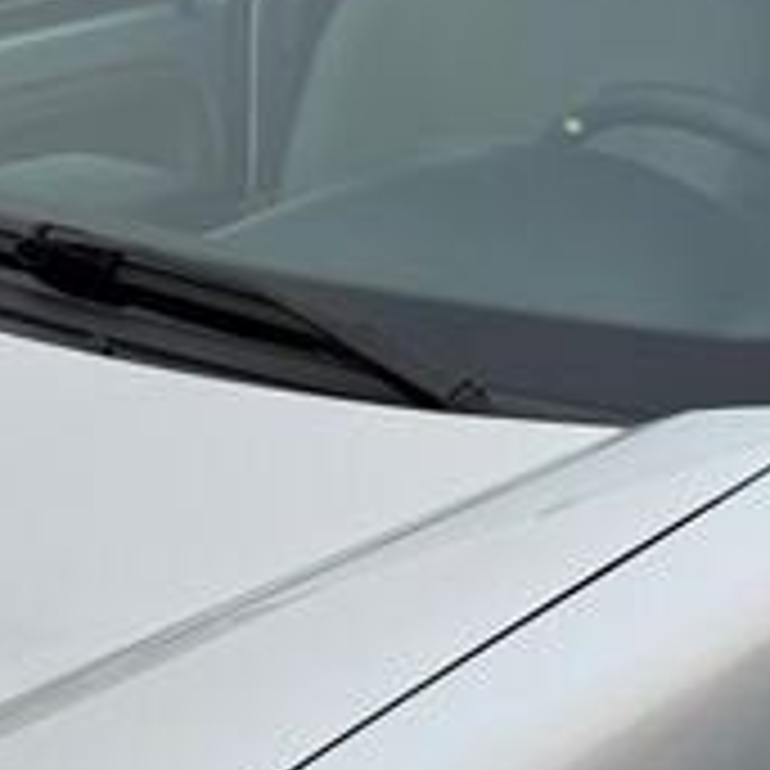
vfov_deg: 13.6
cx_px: 203
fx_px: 3196
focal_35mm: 127
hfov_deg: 13.7
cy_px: 653
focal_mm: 6.76
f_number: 1.78
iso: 80
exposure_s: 1/320
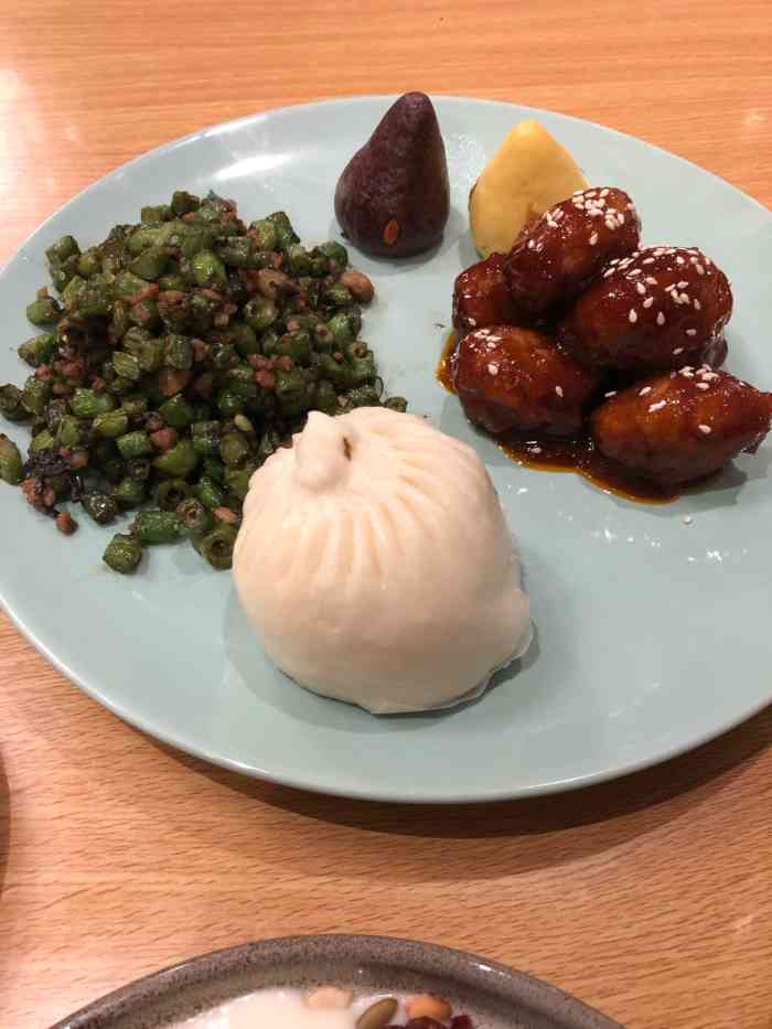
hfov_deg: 49.8
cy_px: 514
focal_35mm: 28
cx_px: 386
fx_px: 832
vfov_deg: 63.4
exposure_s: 1/17
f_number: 1.8
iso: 64
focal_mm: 4
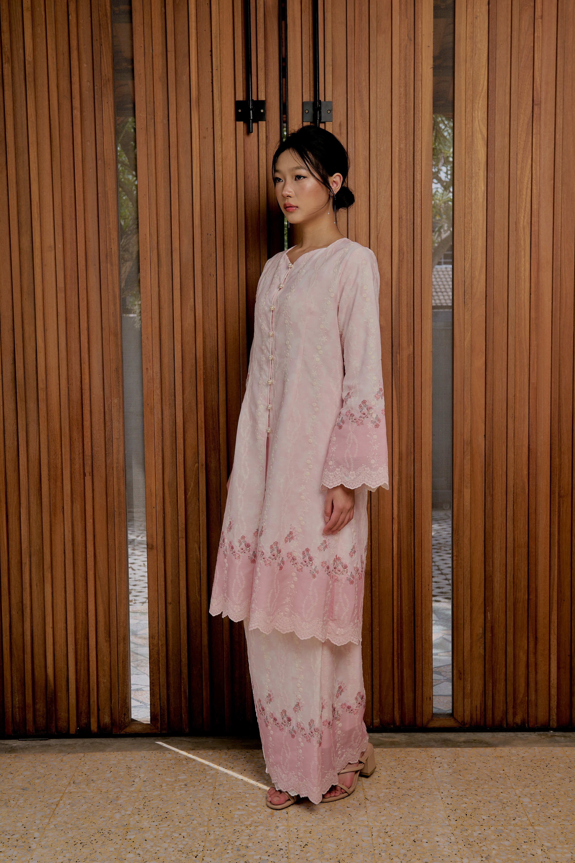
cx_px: 295
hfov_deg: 34.2
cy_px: 423
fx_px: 934
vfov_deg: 49.6
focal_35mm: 39
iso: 200
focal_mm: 38
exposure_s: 1/125
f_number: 6.3
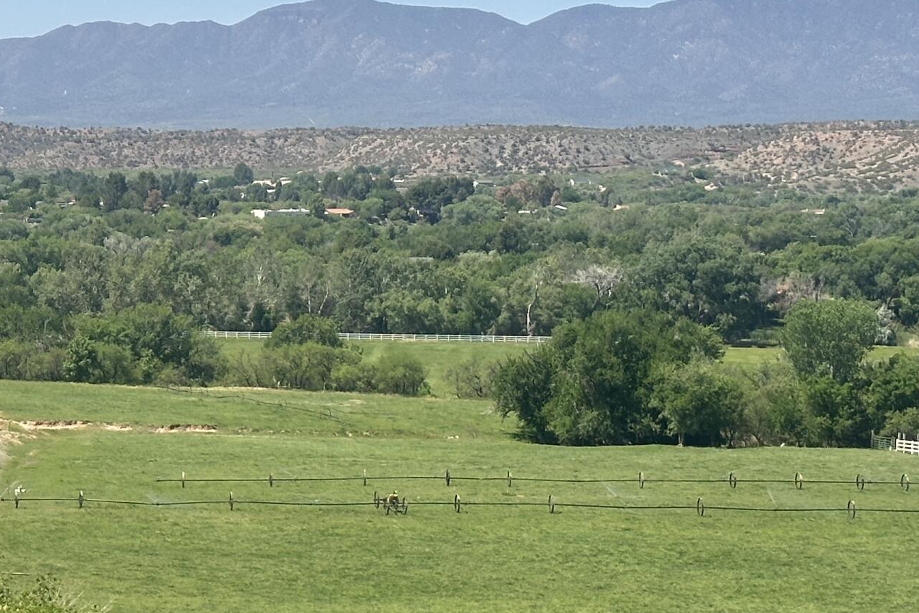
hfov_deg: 16.9
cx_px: -53
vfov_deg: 11.6
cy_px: 298
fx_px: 3012
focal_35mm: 118
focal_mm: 6.86
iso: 64
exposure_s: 1/4016
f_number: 1.78
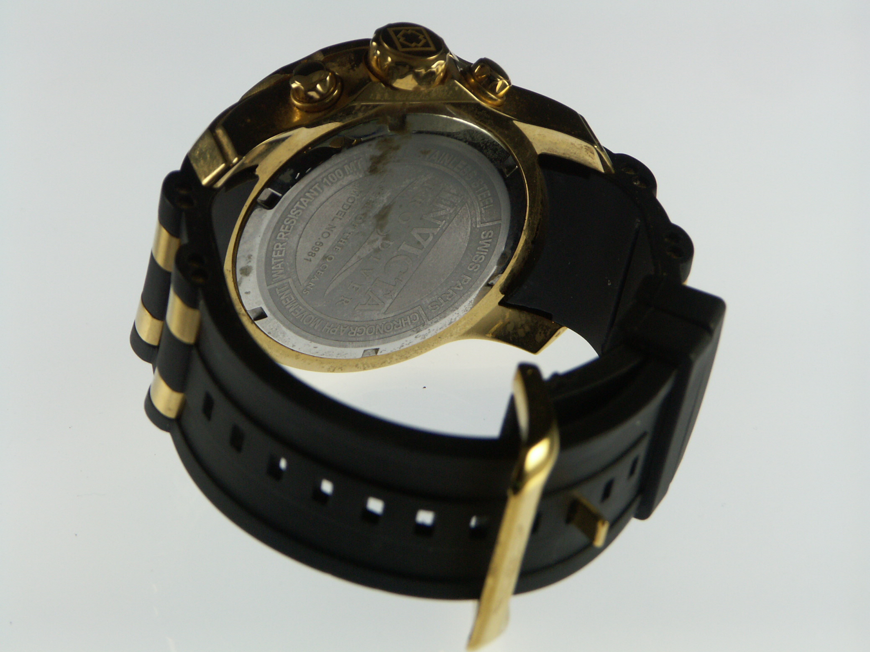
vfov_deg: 7.8
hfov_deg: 10.4
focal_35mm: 191
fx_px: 4800
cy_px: 326
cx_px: 435
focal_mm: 48.73
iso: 100
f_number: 5
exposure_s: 1/200
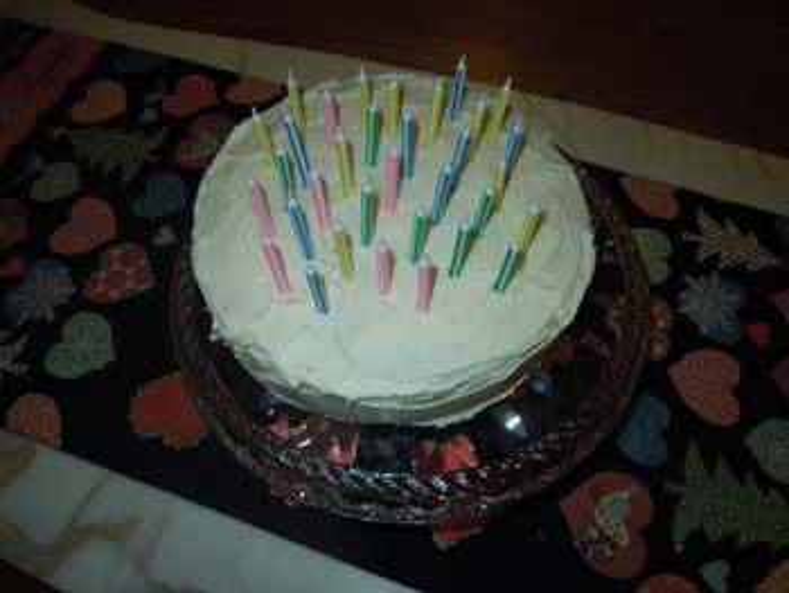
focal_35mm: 28
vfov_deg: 49.8
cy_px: 296
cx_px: 394
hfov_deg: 63.4
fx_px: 639
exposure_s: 1/30
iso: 100
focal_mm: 5
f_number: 3.5
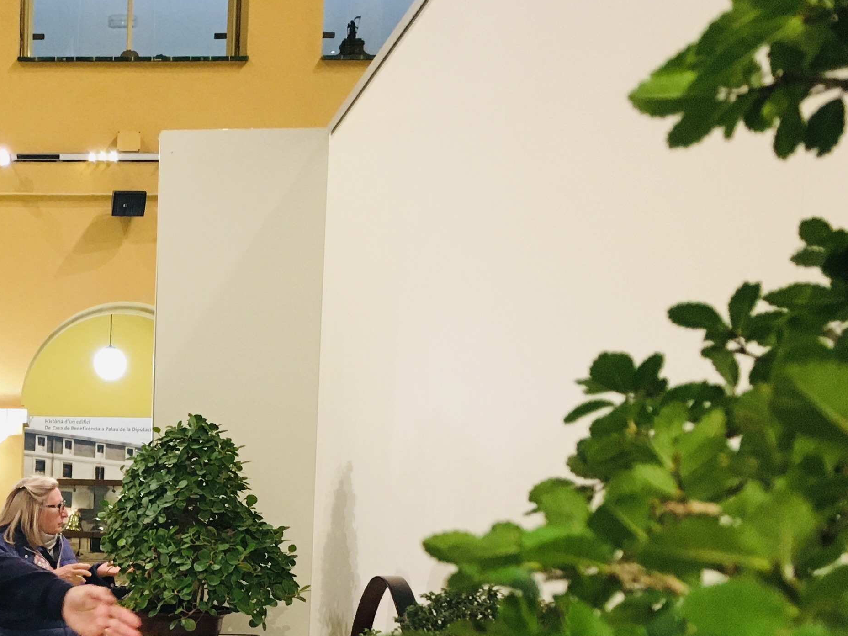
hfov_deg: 28.4
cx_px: -39
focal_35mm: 63
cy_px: 635
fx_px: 1543
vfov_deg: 22.4
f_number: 2.2
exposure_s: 1/33
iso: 160
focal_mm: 4.15
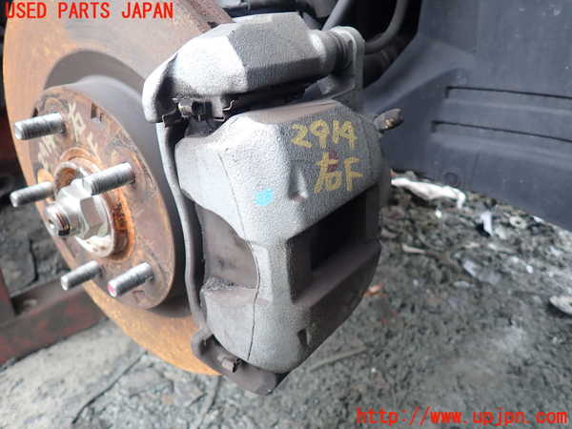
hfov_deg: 69.4
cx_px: 286
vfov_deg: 54.9
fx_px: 413
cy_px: 214
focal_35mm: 25
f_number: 2
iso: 100
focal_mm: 4.5
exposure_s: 1/100
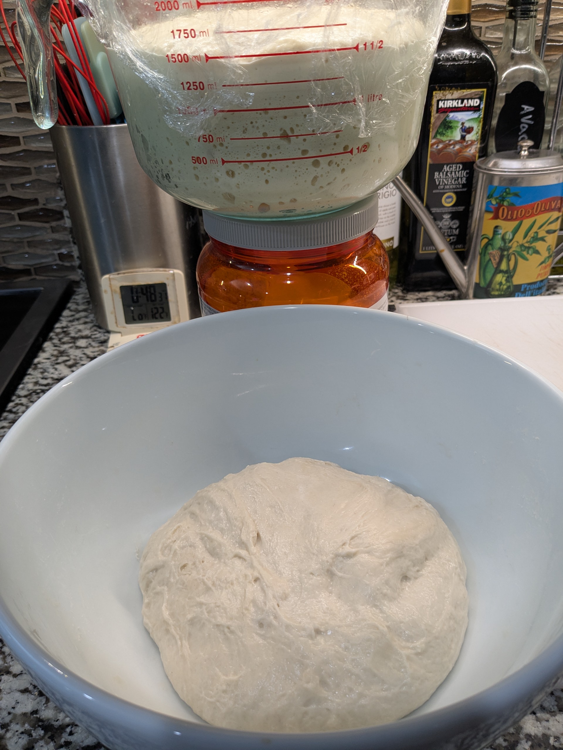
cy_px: 375
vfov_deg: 65.3
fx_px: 586
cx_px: 282
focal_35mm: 27
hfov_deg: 51.4
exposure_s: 1/60
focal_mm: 4.38
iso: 73
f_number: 1.73
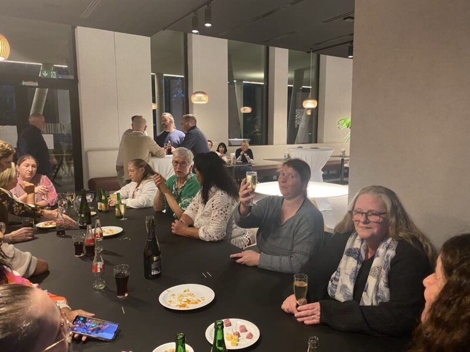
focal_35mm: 26
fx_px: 353
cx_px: 235
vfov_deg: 53.1
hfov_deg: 67.3
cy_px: 176
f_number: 1.8
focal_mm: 4.25
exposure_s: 1/33
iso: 500
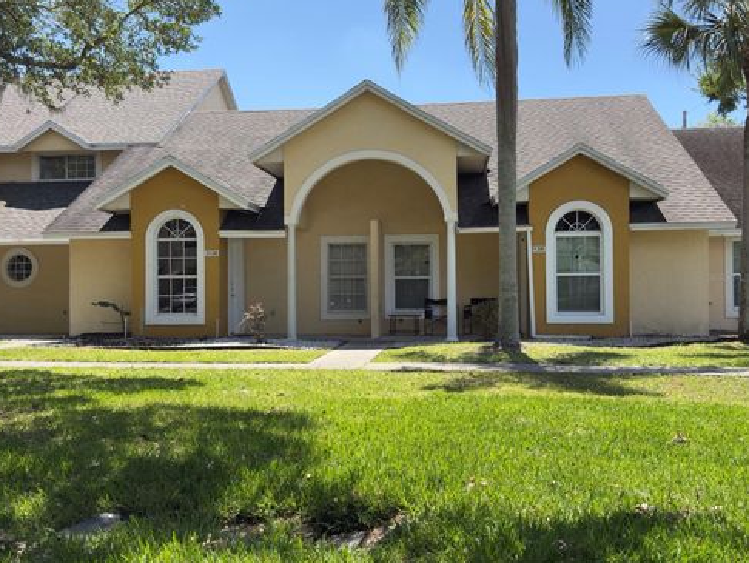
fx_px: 801
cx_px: 367
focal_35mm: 37
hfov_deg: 50.1
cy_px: 277
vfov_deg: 38.7
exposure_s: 1/2370
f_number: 1.78
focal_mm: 6.76
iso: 64
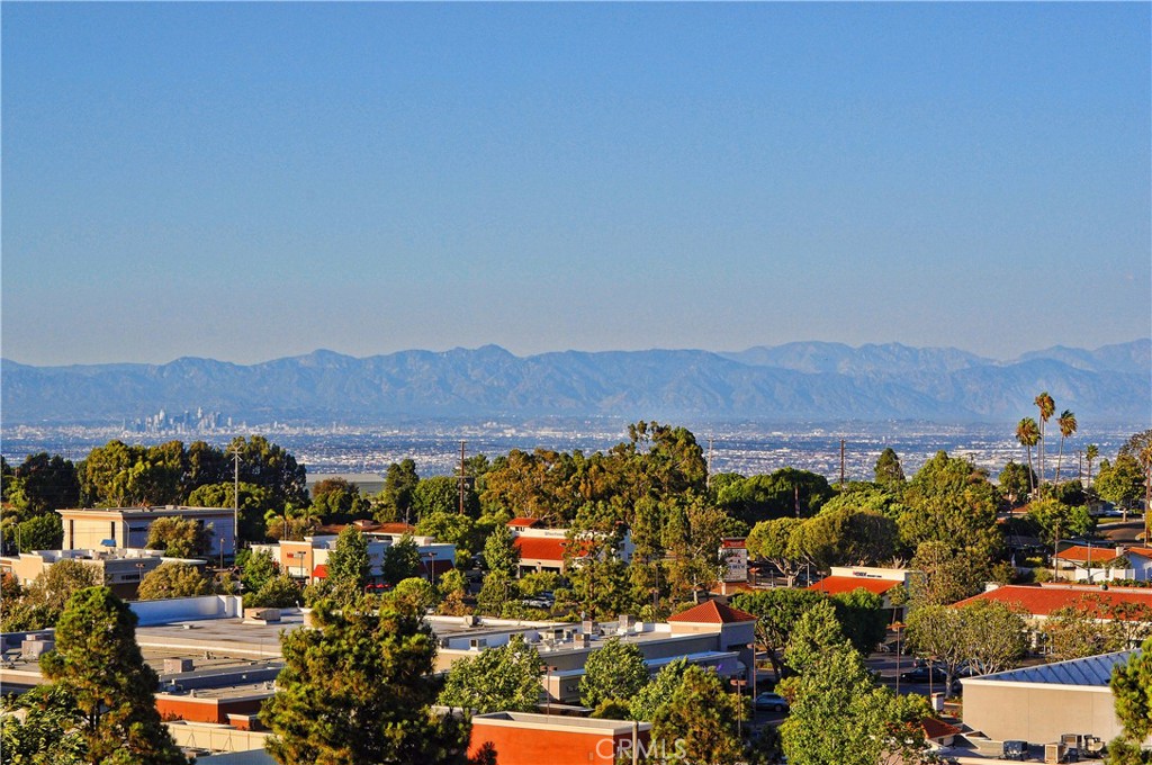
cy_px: 382
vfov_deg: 16.5
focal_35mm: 82
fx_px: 2637
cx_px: 576
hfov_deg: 24.6
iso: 200
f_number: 14
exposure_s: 1/320
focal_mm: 55
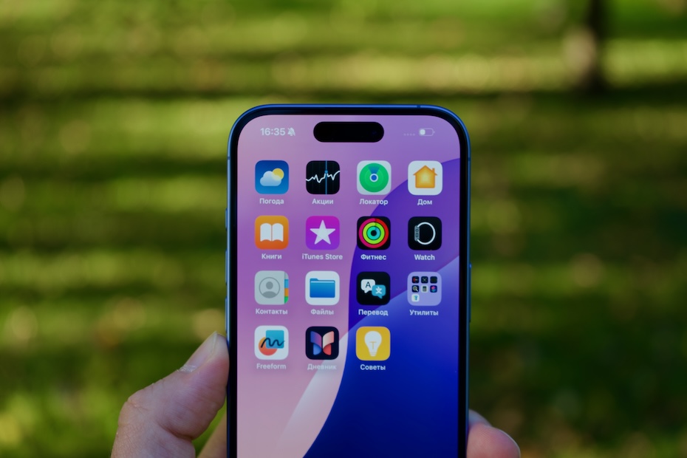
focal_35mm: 49
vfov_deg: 27.5
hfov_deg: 40.3
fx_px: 935
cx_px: 344
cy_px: 229
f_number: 4.5
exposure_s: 1/60
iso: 100
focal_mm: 49
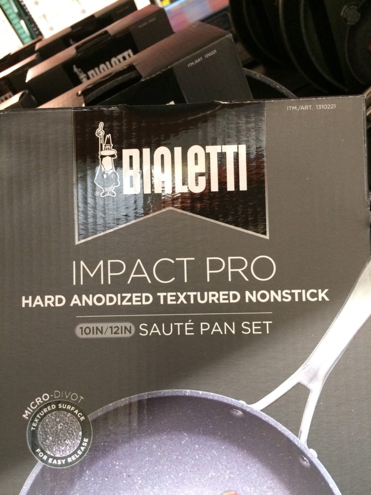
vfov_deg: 61.7
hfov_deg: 48.2
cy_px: 248
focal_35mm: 29
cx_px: 186
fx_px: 414
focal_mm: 4.15
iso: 250
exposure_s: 1/24
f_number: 2.2
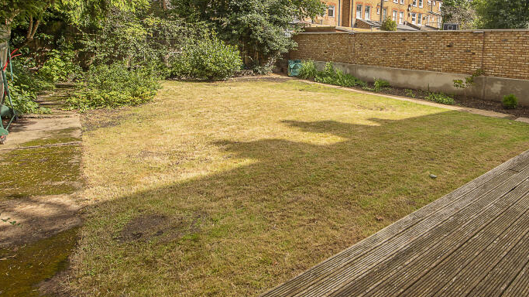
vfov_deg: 49.5
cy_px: 75
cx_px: 349
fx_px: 309
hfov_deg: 78.8
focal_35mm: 22
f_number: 6.3
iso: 250
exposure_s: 1/500
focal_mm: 14
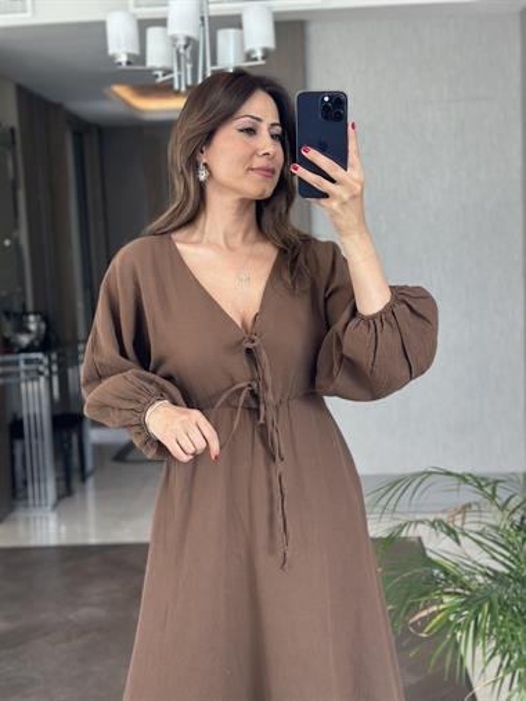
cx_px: 263
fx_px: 972
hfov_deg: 30.3
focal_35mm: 48
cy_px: 350
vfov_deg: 39.6
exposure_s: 1/121
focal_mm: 6.86
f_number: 1.78
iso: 125
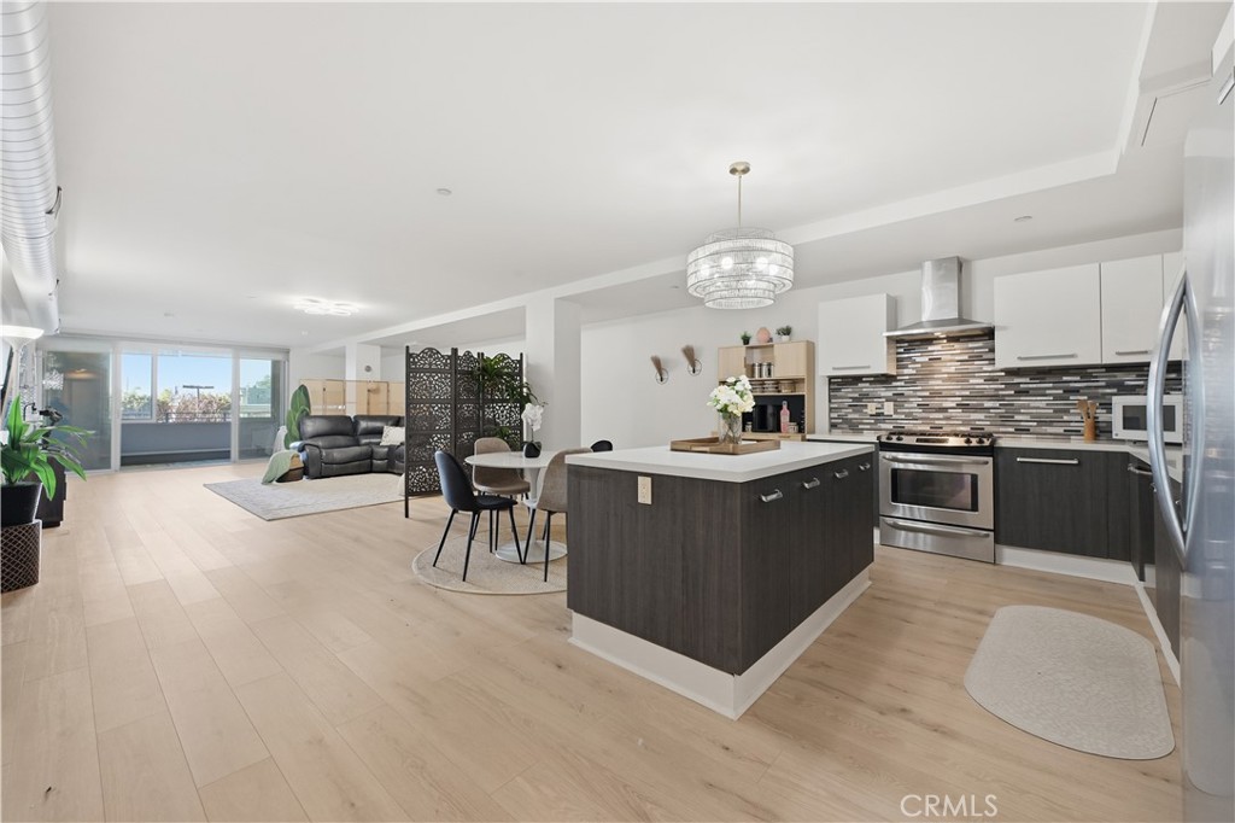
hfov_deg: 104.3
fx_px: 480
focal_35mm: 14
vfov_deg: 81.2
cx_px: 618
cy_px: 412
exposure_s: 1/640
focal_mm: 14
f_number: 9
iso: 2500
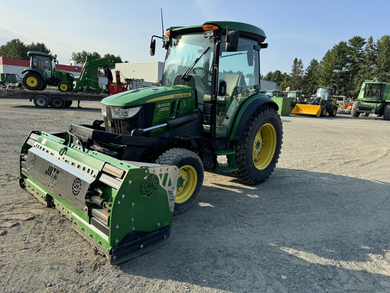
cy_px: 146
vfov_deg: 56.8
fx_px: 270
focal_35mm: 24
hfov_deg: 71.6
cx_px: 195
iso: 80
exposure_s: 1/1869
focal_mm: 6.76
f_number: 1.78
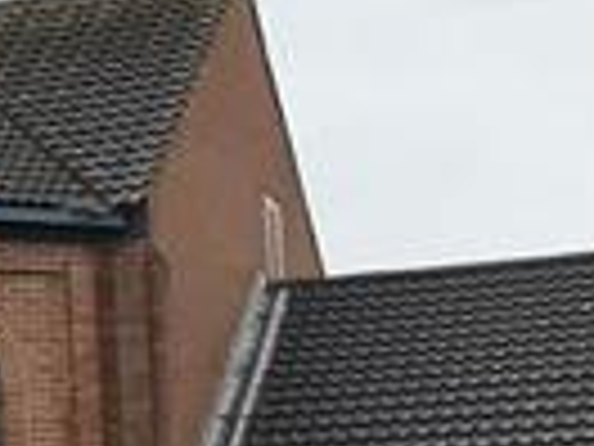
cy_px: 523
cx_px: -1215
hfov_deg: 7.8
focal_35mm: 218
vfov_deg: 6.8
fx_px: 3741
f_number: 1.8
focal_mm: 3.99
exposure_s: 1/669
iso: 20
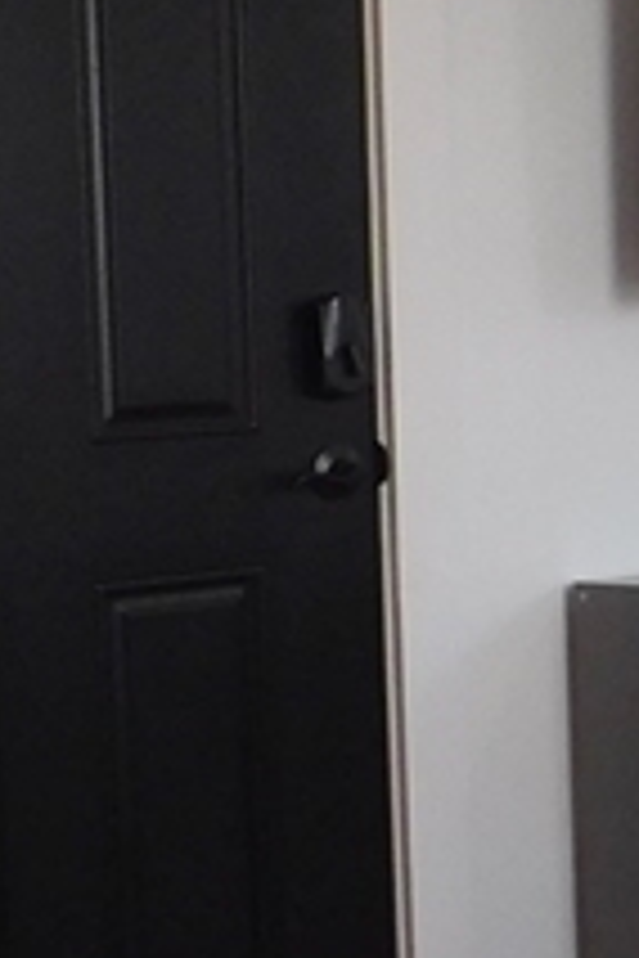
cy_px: 405
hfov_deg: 9.3
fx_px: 3062
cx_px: 1940
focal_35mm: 115
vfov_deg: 17.8
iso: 125
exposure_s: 1/80
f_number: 3
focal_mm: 4
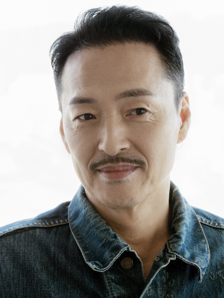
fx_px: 1259
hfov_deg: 10.2
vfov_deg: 13.5
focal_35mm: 146
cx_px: 112
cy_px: 149
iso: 1000
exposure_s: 1/160
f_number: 5.4
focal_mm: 73
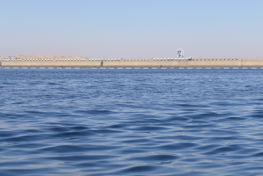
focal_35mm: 88
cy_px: 90
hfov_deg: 23.1
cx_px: 130
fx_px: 643
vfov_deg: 15.5
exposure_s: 1/1600
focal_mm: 15.7
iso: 80
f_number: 3.2
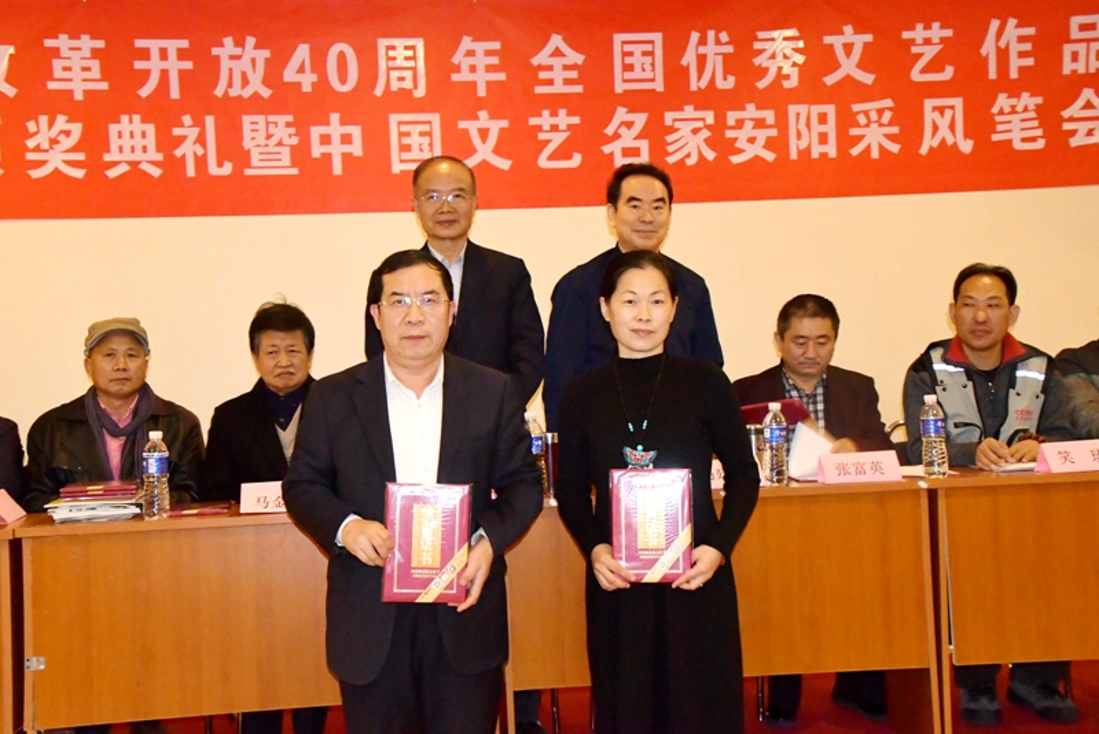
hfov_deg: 42.7
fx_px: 1405
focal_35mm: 46
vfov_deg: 29.3
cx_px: 550
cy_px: 367
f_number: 7.1
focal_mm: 31
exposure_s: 1/30
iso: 4000
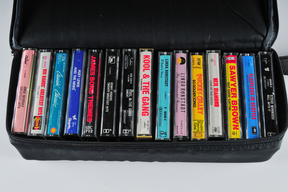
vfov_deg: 26.4
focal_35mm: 51
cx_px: 144
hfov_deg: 38.9
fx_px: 408
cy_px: 96
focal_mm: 34
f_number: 16
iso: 100
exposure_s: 1/250
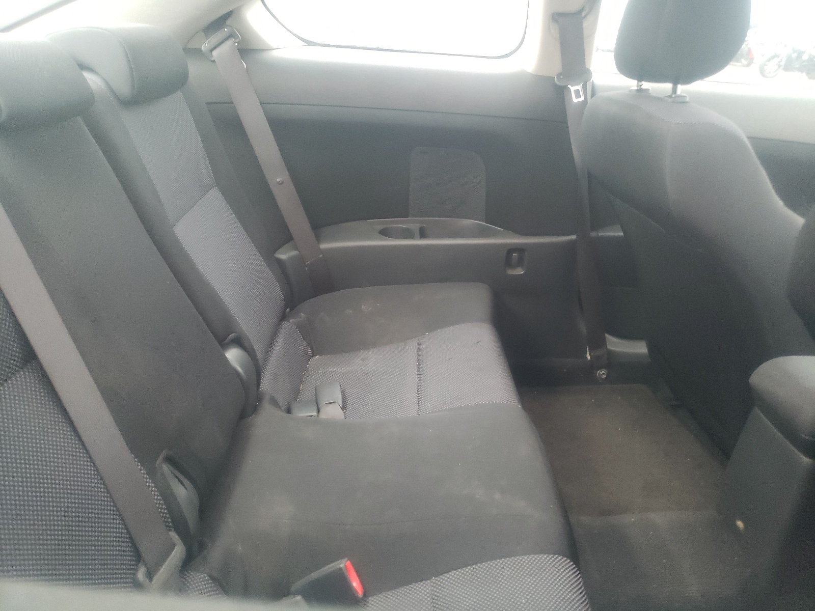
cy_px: 306
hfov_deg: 67.3
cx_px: 408
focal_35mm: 26
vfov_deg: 53.1
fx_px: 612
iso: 340
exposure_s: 1/30
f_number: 1.5
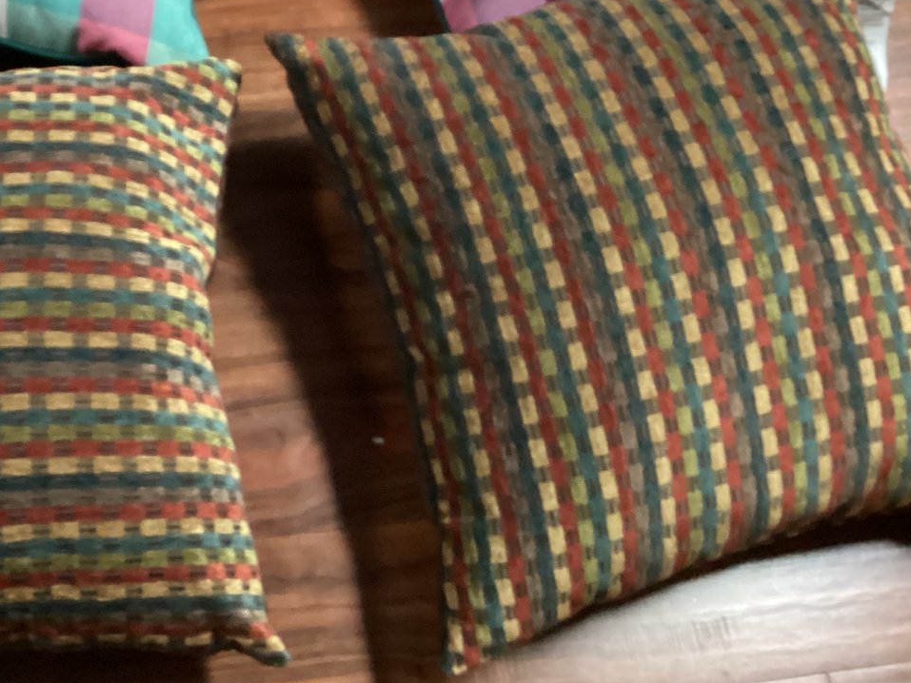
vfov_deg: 29.5
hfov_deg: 38.0
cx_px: 232
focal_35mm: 49
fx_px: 1290
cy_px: 242
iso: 800
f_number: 2.4
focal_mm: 3.3
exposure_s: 1/24
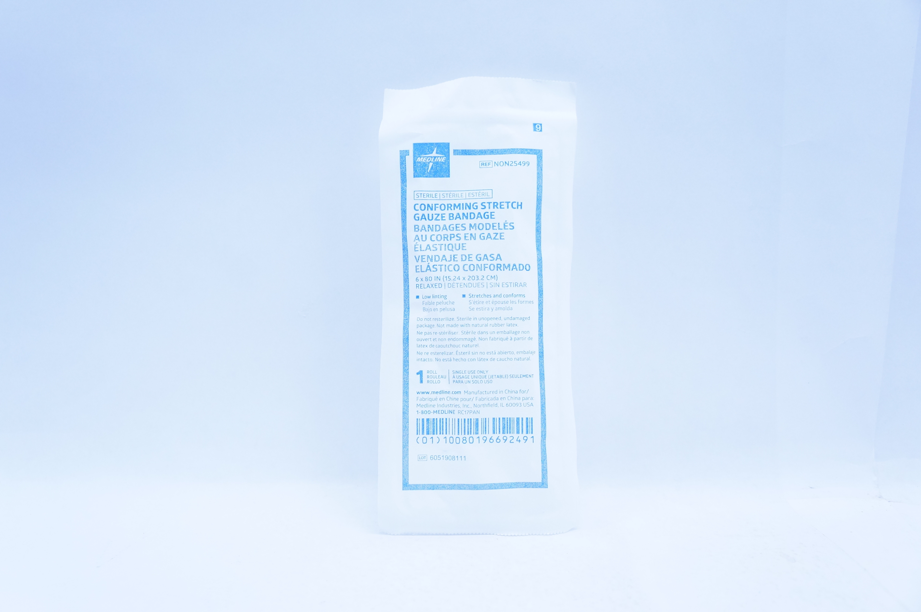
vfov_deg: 39.9
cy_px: 306
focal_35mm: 33
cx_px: 460
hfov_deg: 57.3
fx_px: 843
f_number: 4.5
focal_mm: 22
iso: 800
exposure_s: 1/200
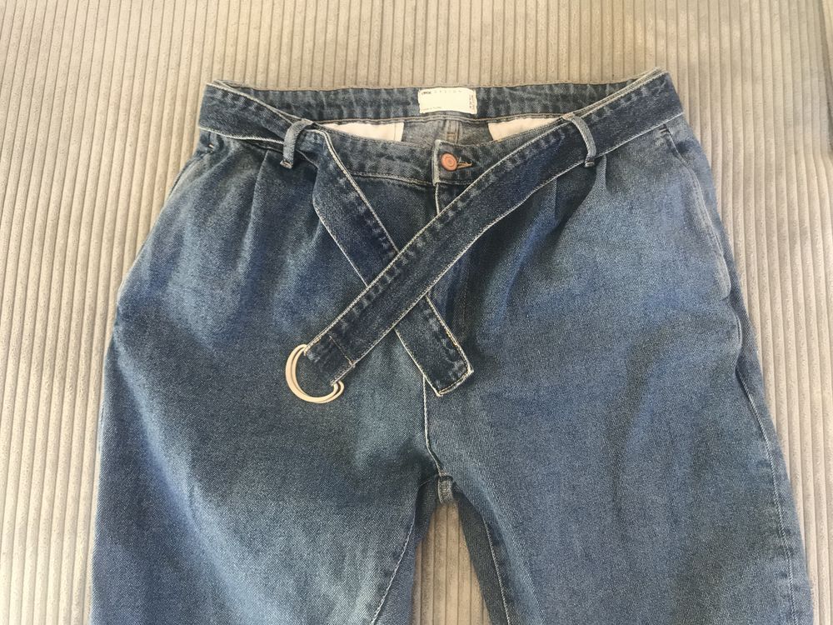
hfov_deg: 63.4
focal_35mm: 28
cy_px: 312
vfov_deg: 49.7
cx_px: 416
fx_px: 674
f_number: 1.8
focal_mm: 3.99
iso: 25
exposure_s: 1/33
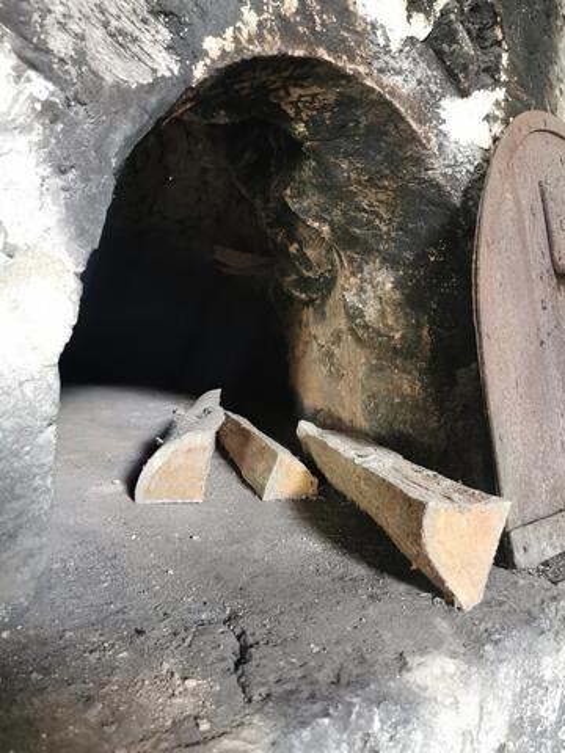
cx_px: 282
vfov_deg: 65.3
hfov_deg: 51.4
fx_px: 588
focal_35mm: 27
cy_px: 376
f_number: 1.6
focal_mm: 5.56
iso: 500
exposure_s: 1/33.3
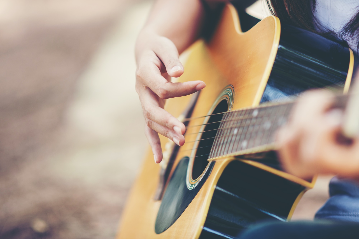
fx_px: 1347
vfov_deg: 10.2
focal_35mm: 135
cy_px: 120
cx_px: 180
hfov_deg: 15.2
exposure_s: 1/400
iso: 200
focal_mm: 135
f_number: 2.8
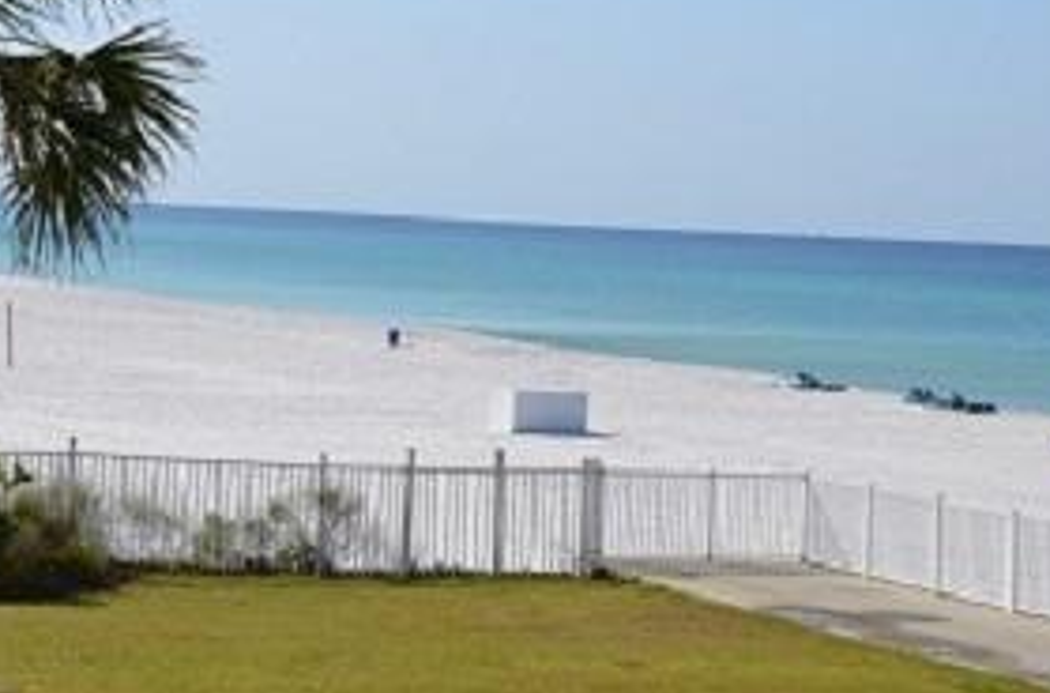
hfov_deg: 16.8
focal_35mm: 122
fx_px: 3546
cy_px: 267
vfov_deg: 11.1
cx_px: 391
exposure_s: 1/320
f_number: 9
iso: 100
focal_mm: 50
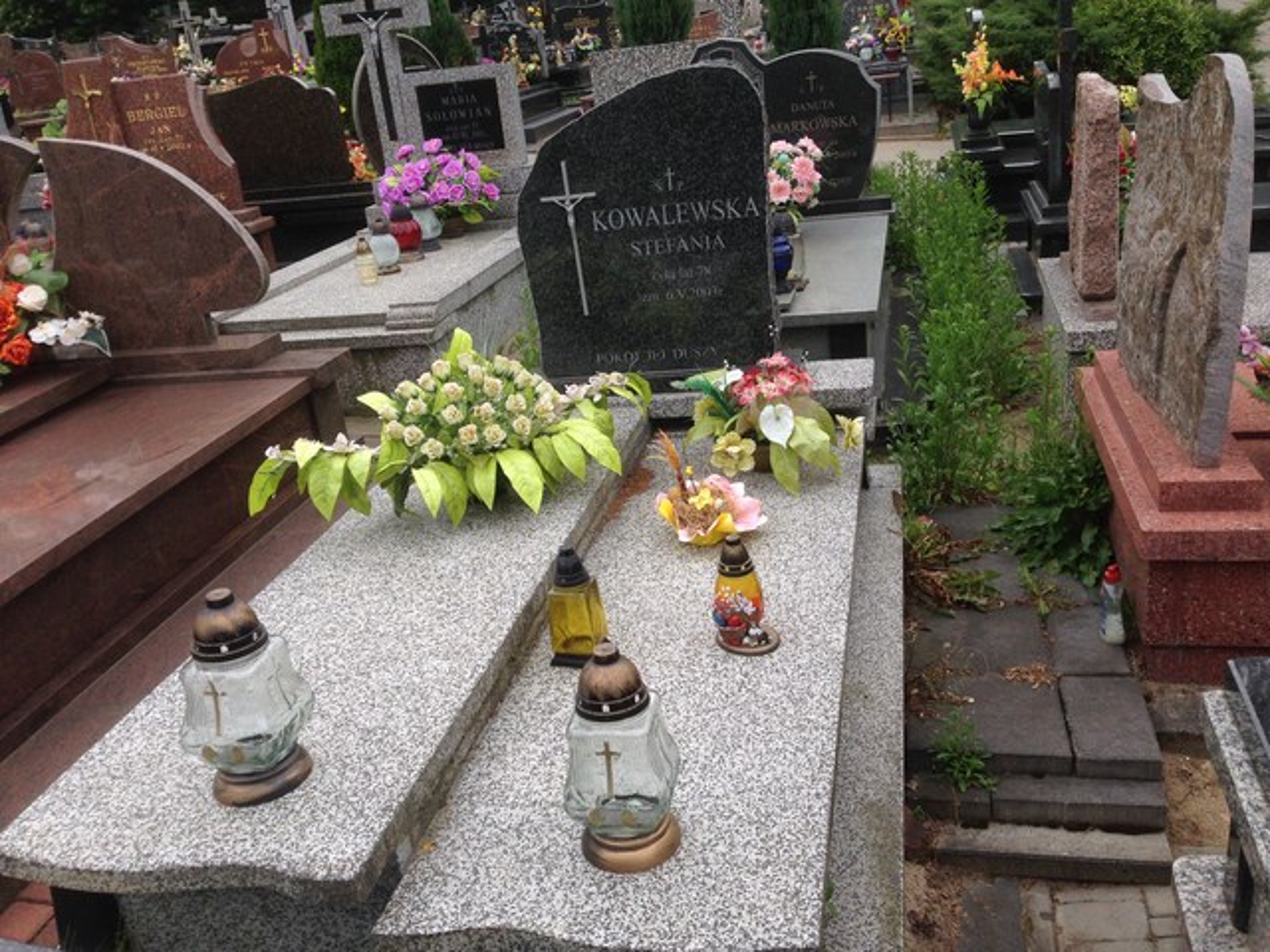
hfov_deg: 55.4
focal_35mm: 33
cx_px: 635
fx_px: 1211
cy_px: 476
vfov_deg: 42.9
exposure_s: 1/1153
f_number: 2.4
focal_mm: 4.12
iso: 50
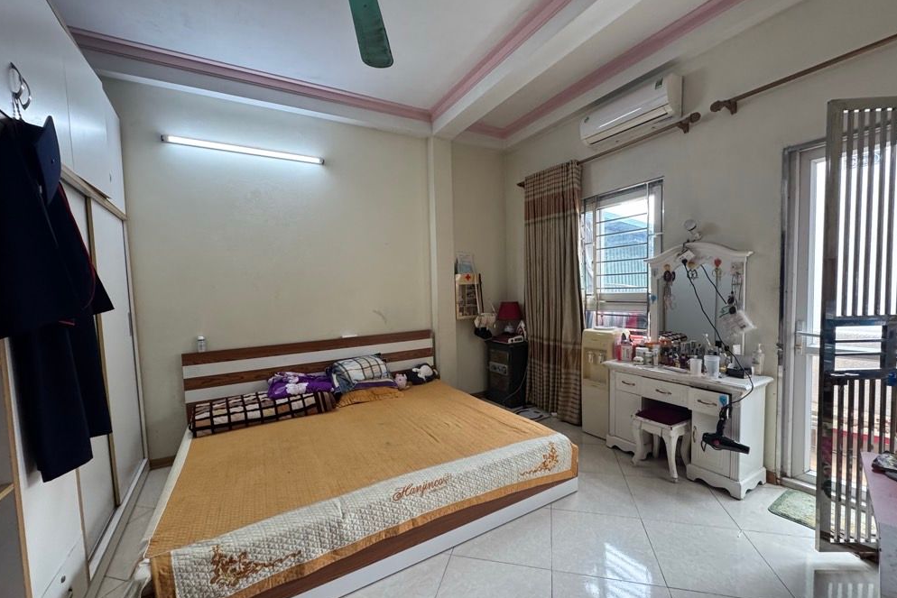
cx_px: 456
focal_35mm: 15
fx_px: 374
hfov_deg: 100.4
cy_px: 314
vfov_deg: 77.3
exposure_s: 1/100
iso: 320
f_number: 2.2
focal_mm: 2.22
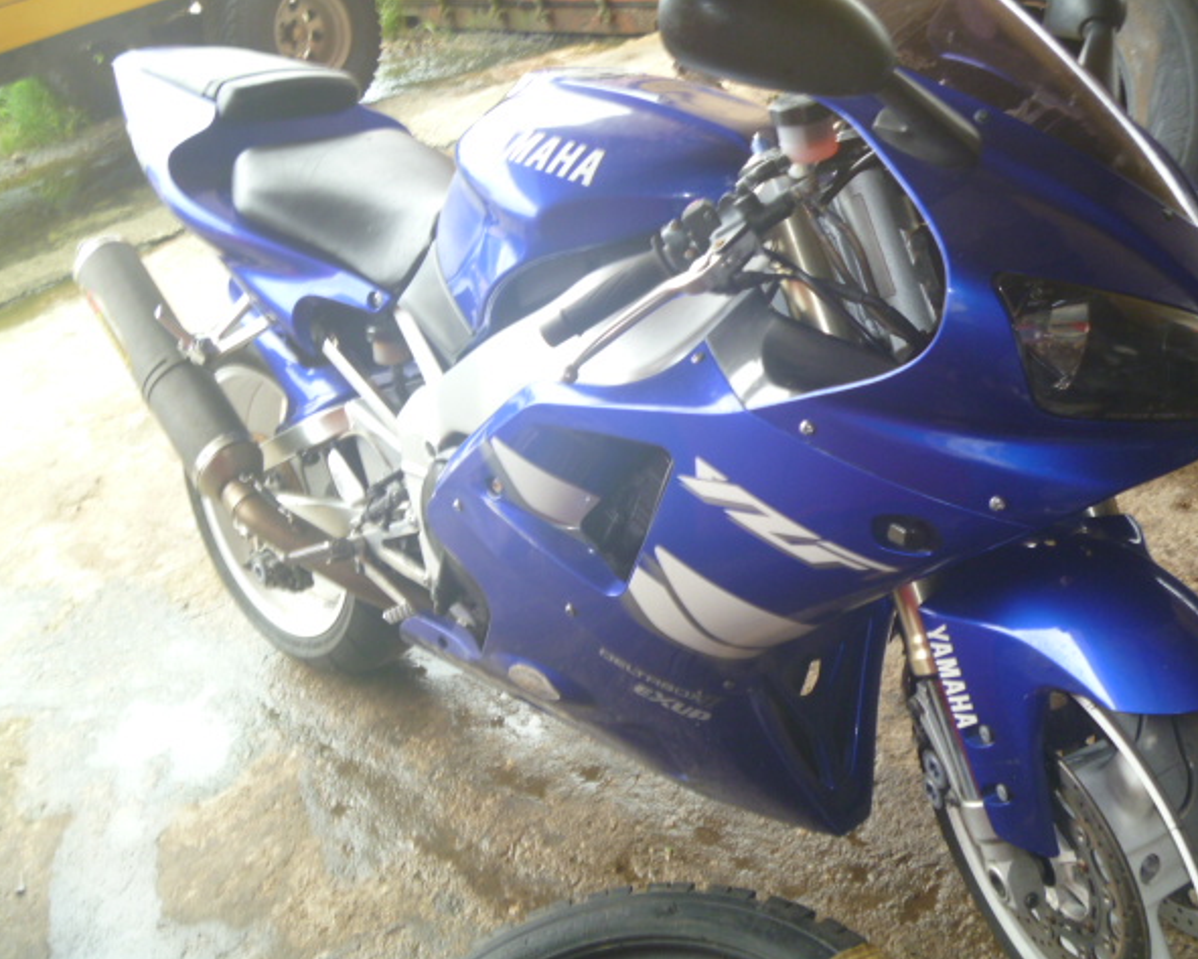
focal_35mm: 37
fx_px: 1312
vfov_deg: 40.1
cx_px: 639
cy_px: 478
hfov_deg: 49.0
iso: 100
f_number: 3.5
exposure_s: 1/13
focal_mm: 6.3
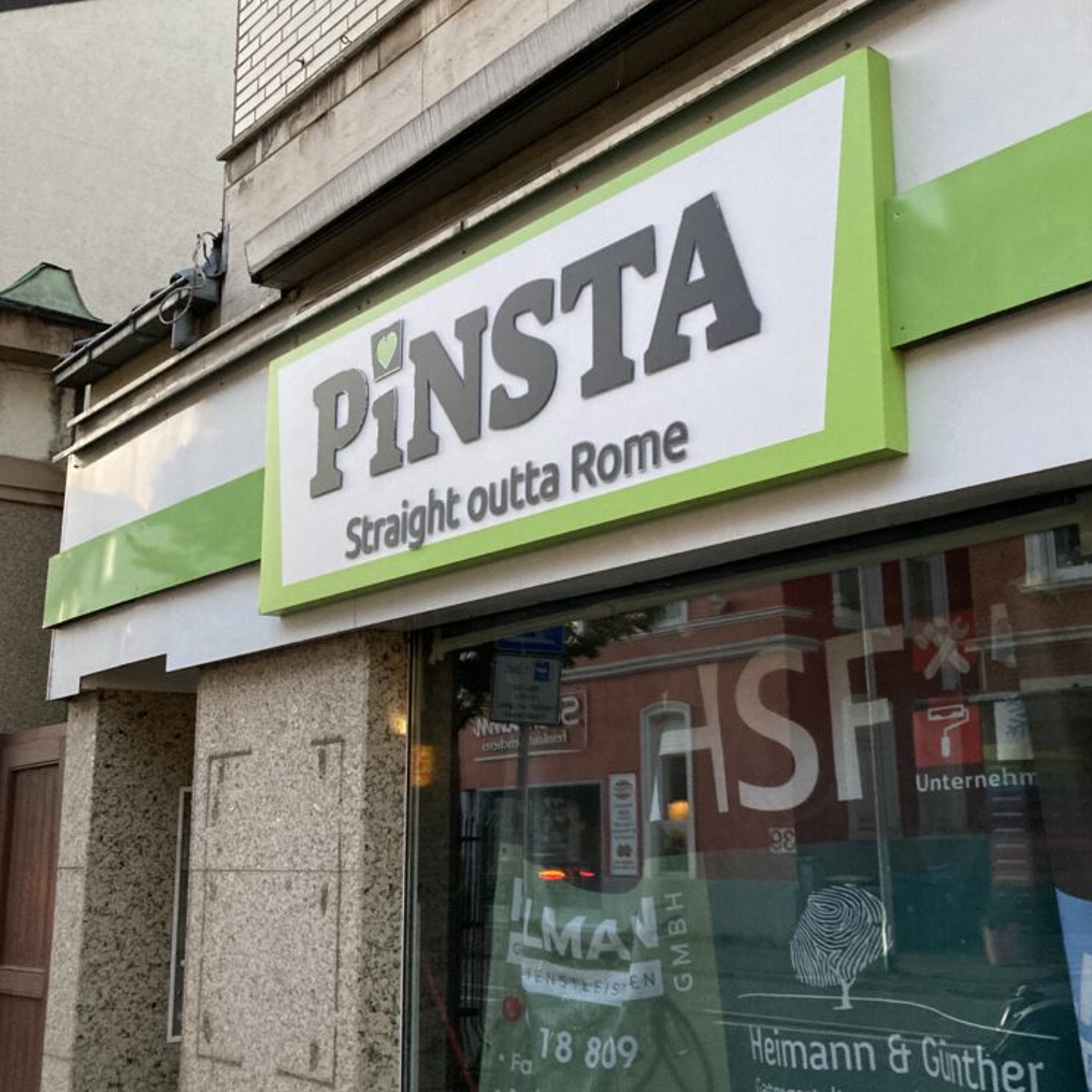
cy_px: 539
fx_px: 1392
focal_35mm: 39
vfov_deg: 42.8
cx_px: 613
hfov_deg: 42.8
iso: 400
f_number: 1.8
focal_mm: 3.99
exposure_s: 1/40
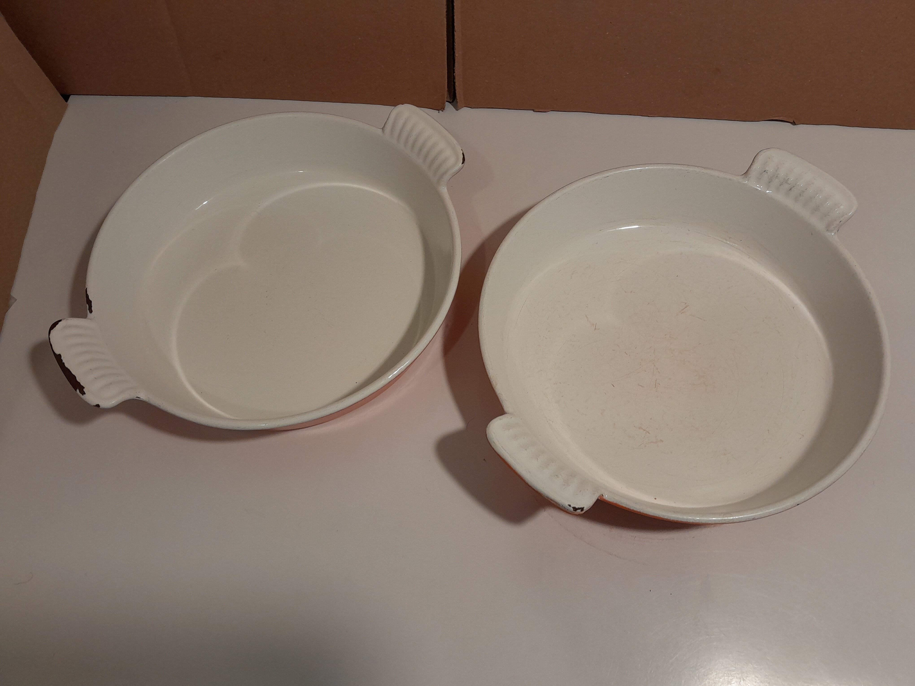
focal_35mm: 26
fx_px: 687
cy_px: 343
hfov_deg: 67.3
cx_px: 458
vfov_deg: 53.1
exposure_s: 1/60
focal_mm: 3.98
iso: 100
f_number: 1.8
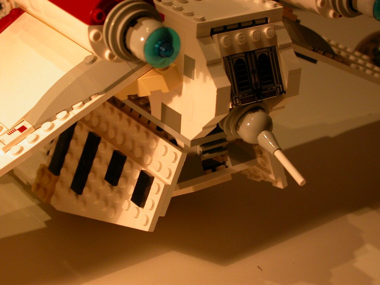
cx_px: 190
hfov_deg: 23.6
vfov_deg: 17.8
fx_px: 911
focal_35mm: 83
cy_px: 142
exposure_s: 1/64.4
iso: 100
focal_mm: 17.3
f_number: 3.6
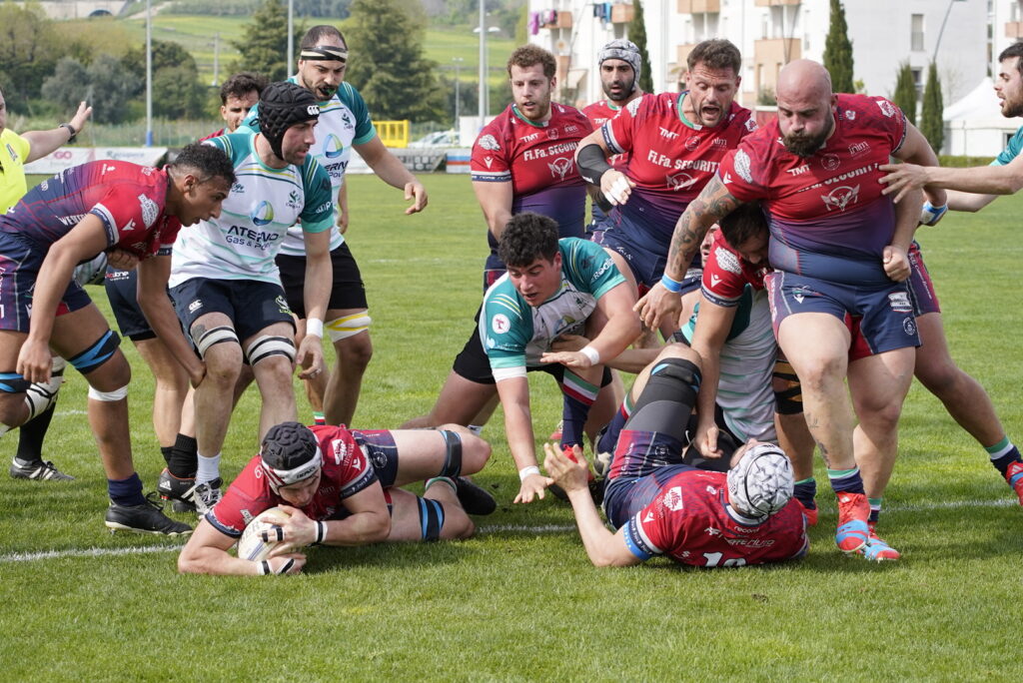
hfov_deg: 19.4
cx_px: 512
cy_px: 342
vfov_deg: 13.1
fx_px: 2985
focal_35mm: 105
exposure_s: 1/1000
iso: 320
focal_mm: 70
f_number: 5.6
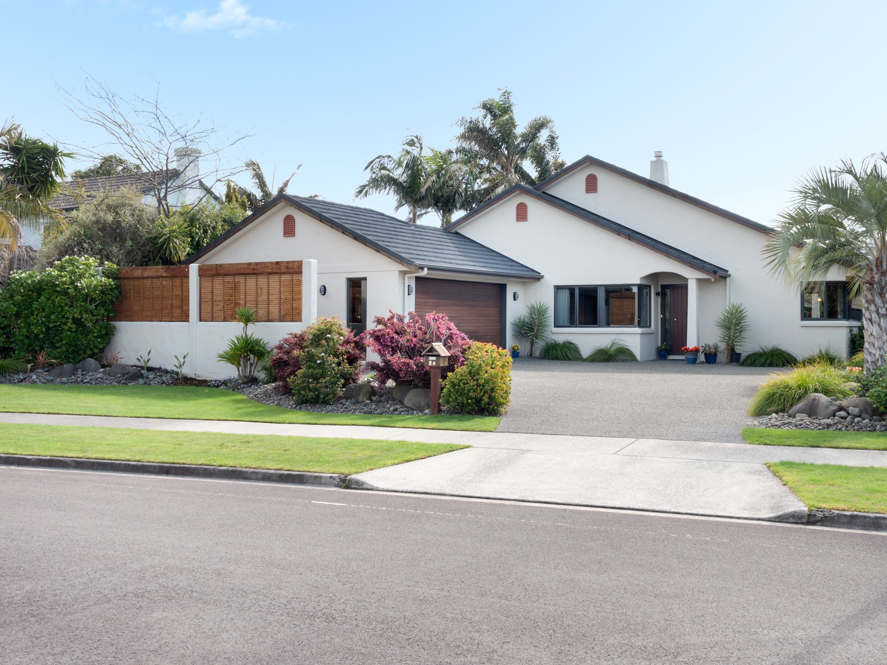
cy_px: 332
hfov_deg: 51.4
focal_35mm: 36
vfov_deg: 39.7
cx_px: 444
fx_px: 922
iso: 200
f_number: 7.1
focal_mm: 18
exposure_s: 1/15
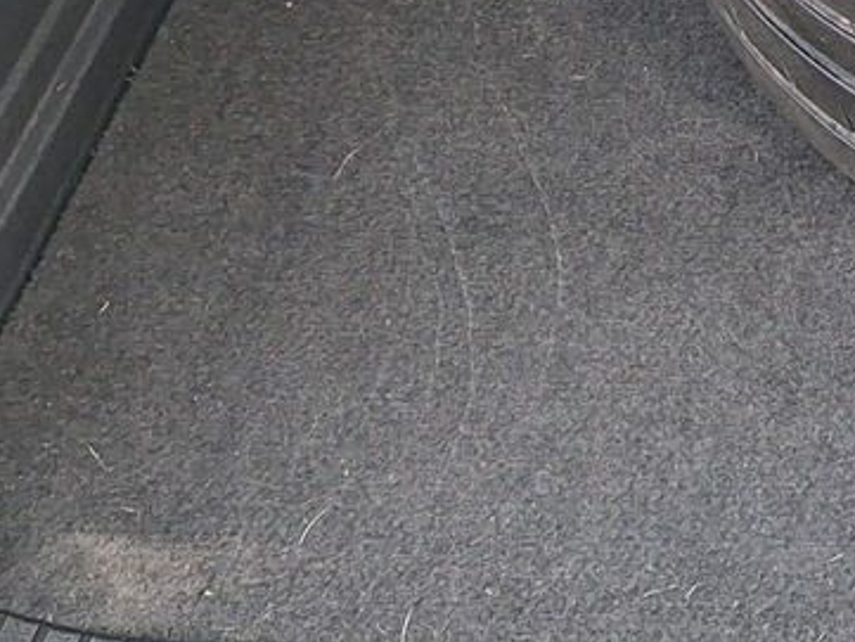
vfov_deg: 12.4
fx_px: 2520
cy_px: -734
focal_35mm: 102
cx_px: 1251
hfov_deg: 17.5
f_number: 1.8
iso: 250
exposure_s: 1/25
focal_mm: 5.54
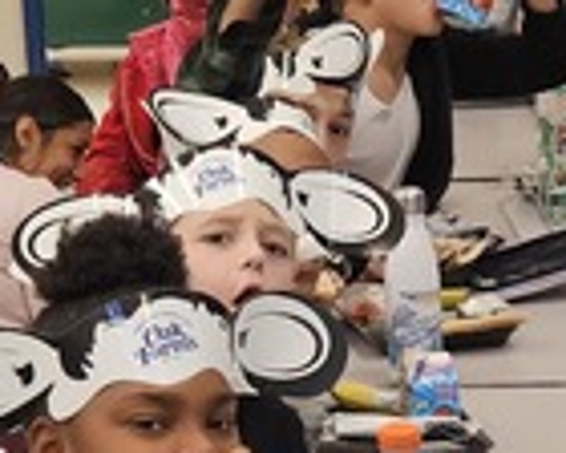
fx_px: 2747
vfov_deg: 9.4
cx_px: 740
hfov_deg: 11.5
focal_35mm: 164
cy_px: 409
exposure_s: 1/120
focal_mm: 5.4
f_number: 1.8
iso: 250
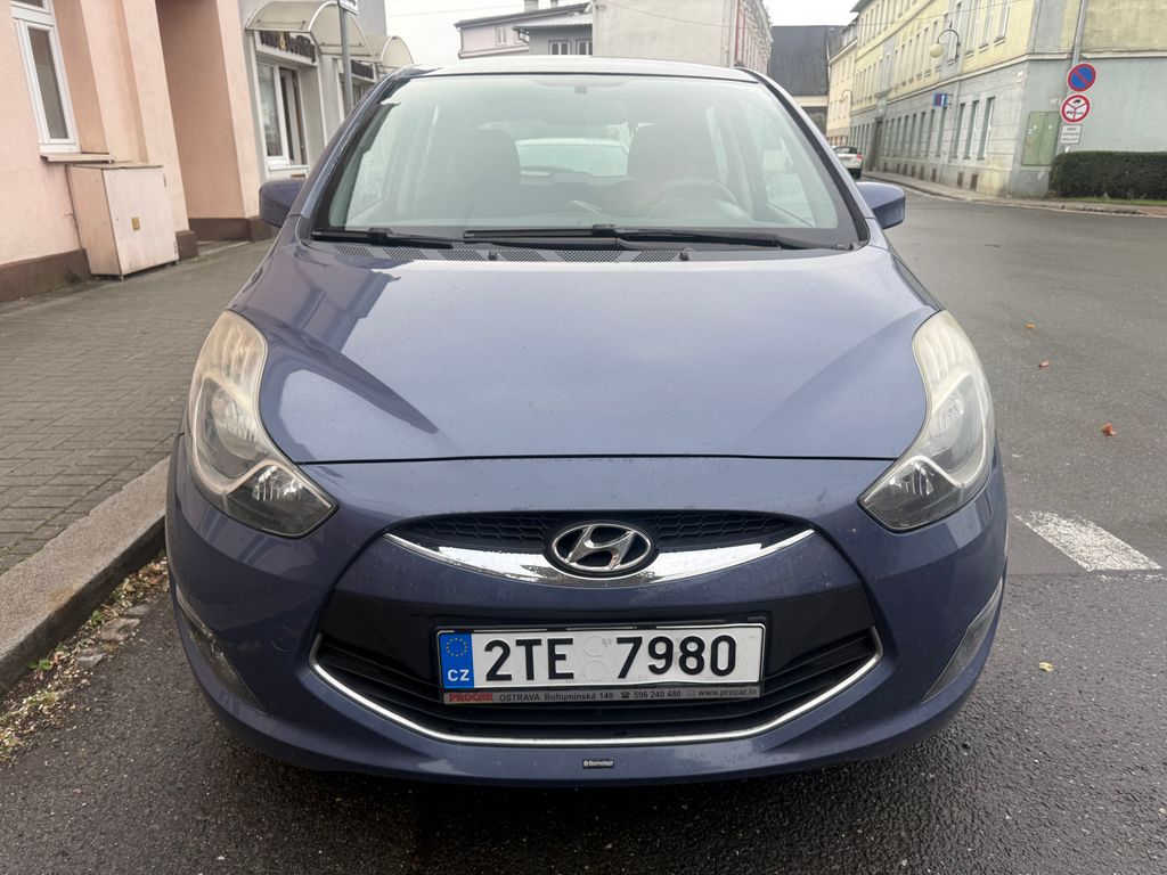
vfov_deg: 56.8
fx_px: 809
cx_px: 584
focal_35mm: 24
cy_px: 438
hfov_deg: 71.6
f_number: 1.78
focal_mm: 6.76
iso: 80
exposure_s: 1/401
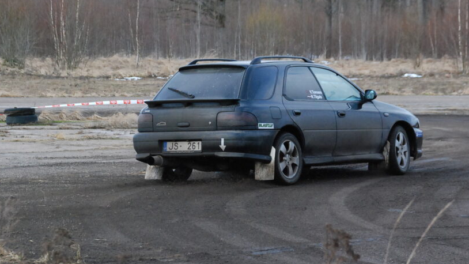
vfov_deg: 5.8
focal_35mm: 208
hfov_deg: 10.4
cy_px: 108
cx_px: 213
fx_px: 2583
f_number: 8
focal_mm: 105
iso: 1600
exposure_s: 1/1000
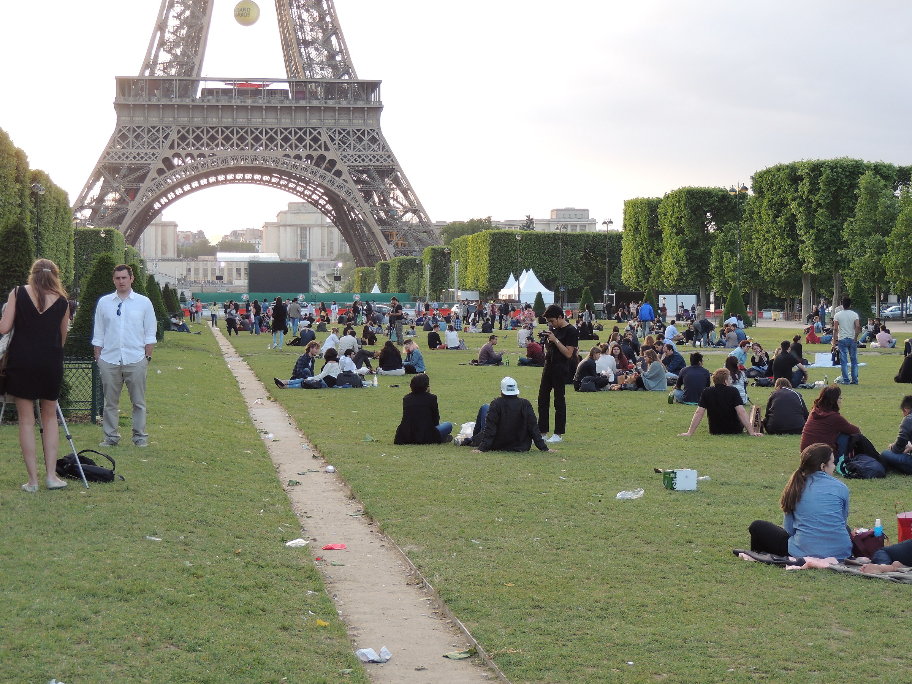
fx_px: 1976
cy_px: 342
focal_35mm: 75
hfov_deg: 26.0
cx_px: 456
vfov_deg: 19.6
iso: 160
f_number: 3.9
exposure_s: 1/100
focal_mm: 13.3
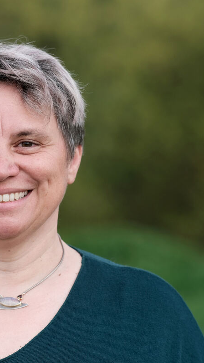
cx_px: 24
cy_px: 182
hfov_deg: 6.0
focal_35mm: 202
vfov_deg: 10.7
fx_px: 1944
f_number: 2.5
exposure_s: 1/750
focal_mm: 85
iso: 200
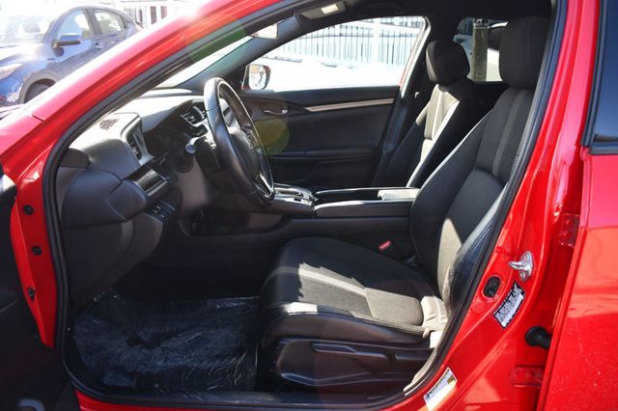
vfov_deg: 47.9
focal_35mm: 27
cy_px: 206
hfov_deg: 67.4
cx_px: 309
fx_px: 463
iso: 400
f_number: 4
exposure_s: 1/250
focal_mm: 18
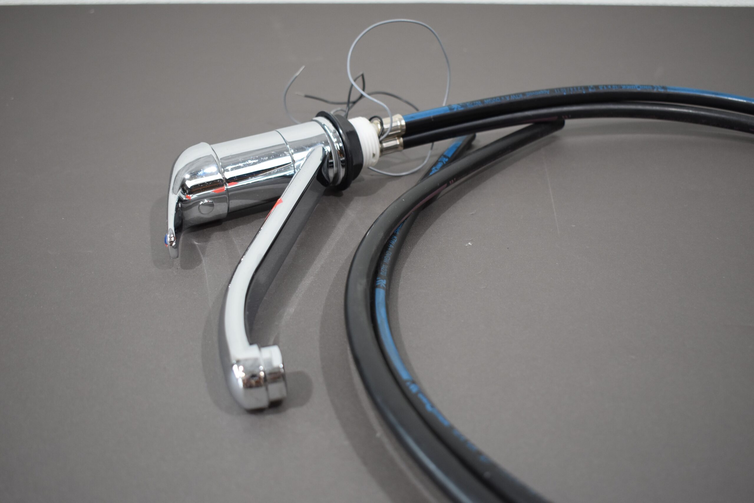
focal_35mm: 40
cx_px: 377
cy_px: 252
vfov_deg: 33.0
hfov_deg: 47.9
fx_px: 848
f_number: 4
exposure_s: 1/125
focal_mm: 27
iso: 800
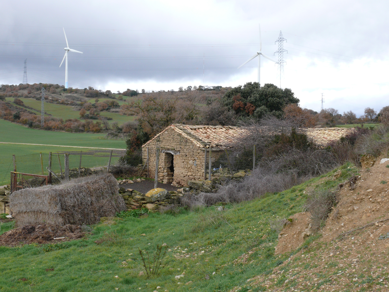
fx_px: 506
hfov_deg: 42.1
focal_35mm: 45
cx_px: 194
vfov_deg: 32.2
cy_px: 146
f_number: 10
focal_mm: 9.4
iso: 100
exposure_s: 1/50
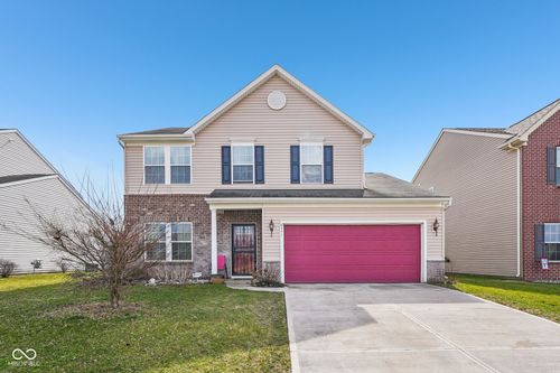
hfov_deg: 90.0
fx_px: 280
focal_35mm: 18
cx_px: 280
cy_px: 186
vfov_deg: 67.3
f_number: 8
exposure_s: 1/250
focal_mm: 18
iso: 100
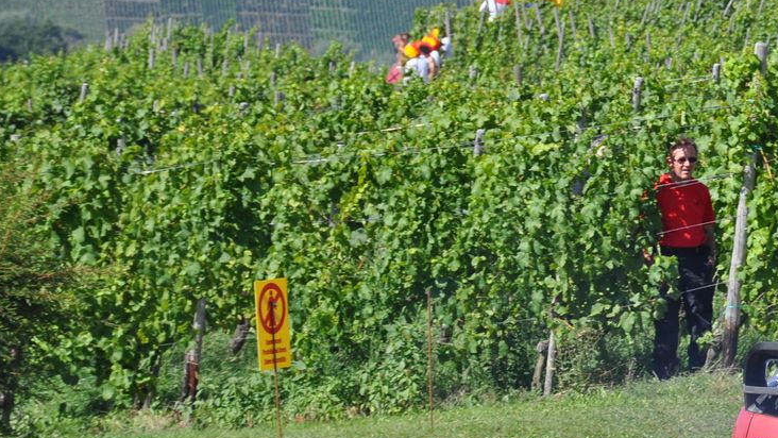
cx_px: 797
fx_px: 7431
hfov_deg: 6.0
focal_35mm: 360
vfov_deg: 3.4
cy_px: 243
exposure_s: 1/640
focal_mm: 105
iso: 200
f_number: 6.3
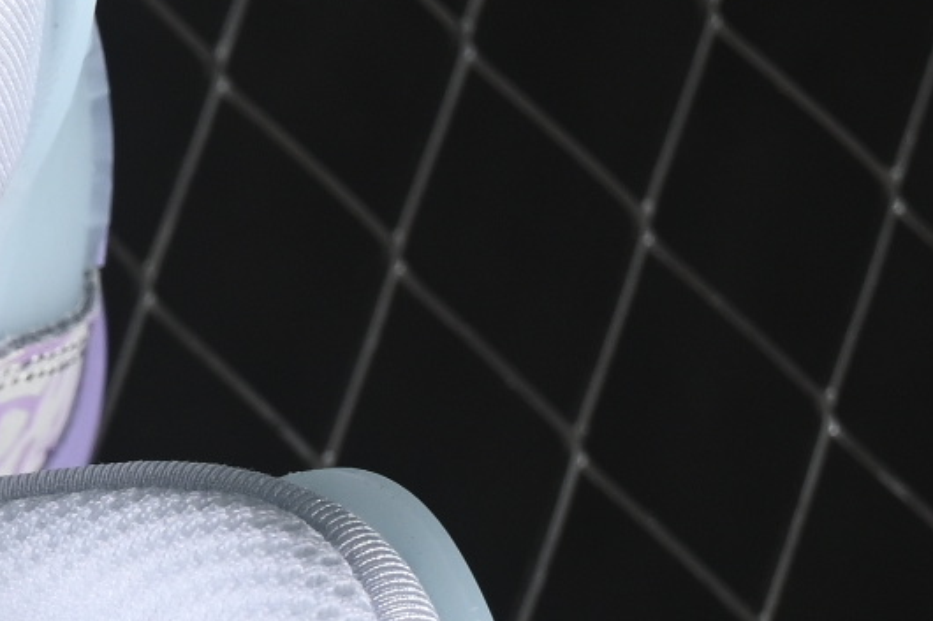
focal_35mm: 394
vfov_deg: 3.5
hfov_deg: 5.1
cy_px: 1114
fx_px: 10207
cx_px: -1310
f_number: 7.1
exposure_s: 1/80
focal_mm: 50
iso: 160
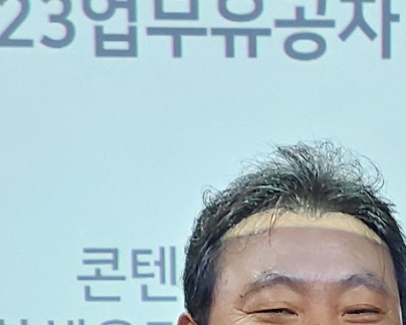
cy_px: 968
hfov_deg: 9.7
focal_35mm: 197
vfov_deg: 7.0
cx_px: 397
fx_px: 2368
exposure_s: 1/120
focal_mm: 5
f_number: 1.8
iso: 100
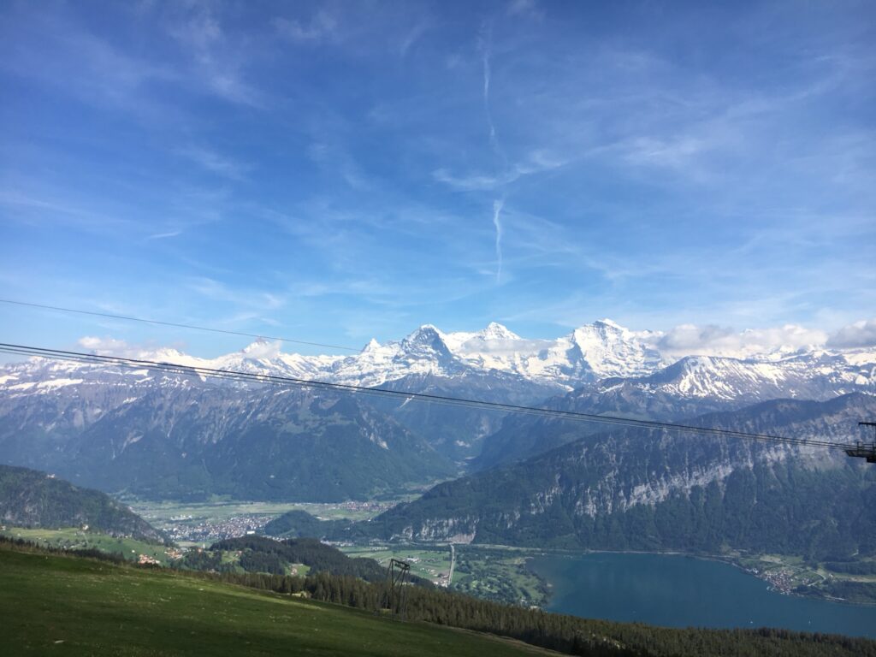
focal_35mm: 29
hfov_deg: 61.7
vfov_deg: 48.2
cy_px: 328
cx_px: 438
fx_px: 734
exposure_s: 1/2262
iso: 25
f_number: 2.2
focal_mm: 4.15
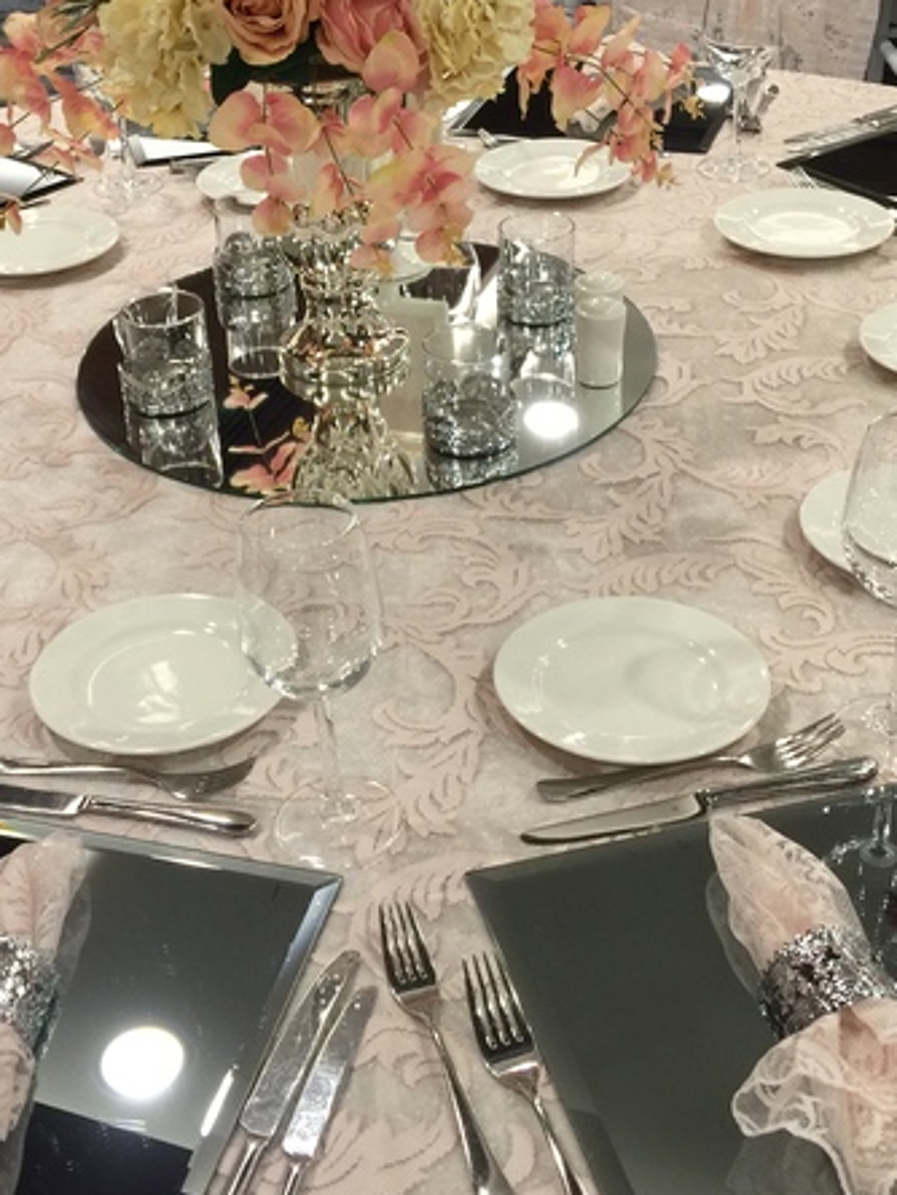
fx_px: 1727
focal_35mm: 50
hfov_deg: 29.1
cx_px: 371
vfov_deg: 37.9
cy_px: 446
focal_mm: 4.15
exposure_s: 1/33
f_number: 2.2
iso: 64
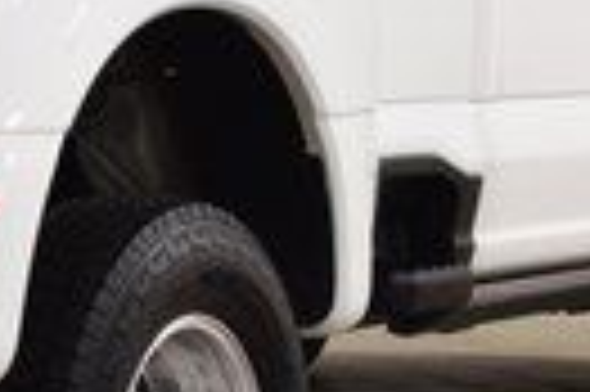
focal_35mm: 250
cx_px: -252
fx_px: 4092
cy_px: -65
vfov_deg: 5.5
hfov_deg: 8.1
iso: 1250
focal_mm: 34
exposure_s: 1/60
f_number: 8
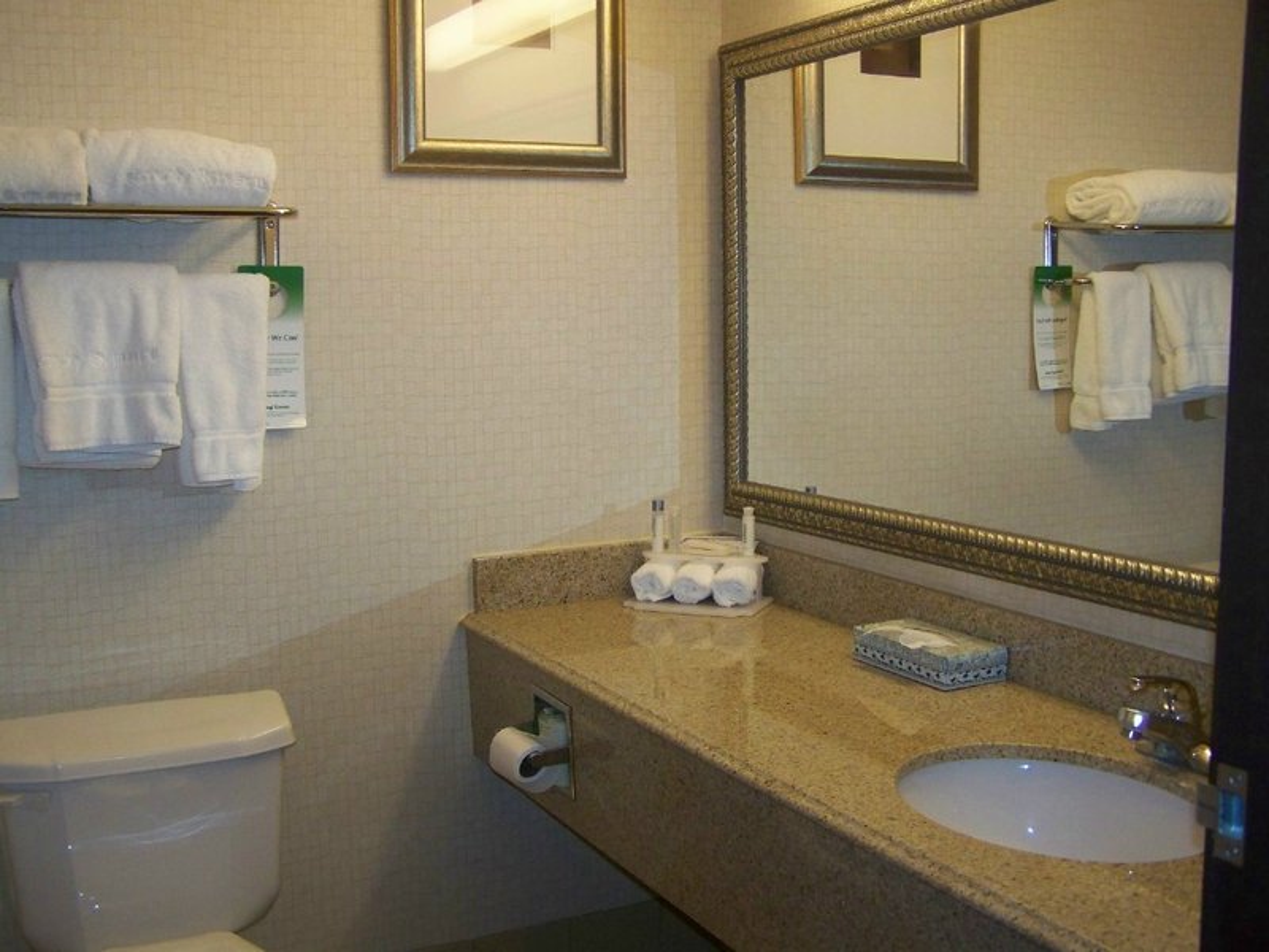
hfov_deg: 49.0
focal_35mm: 38
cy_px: 476
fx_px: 1393
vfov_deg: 37.7
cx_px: 634
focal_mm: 6.3
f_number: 2.8
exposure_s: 1/60
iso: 200
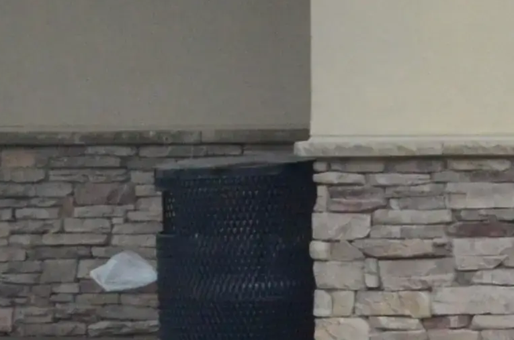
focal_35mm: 425
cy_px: -516
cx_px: 1355
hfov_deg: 4.7
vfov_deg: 3.2
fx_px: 6057
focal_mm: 44
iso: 2000
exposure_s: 1/640
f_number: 13
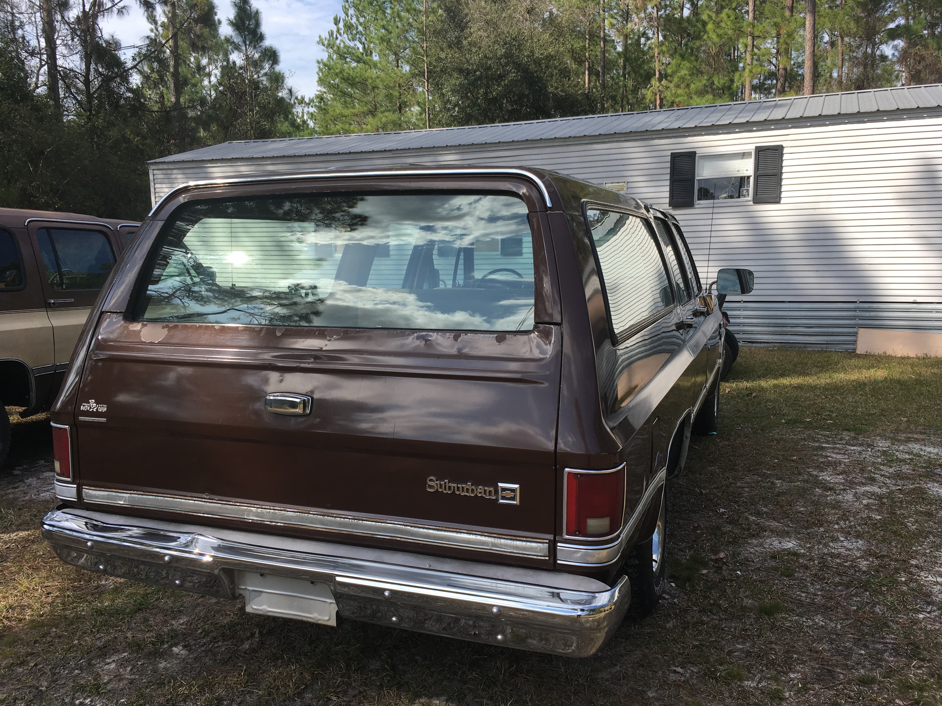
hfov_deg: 61.7
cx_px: 471
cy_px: 353
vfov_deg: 48.2
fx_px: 789
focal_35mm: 29
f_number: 2.2
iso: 25
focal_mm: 4.15
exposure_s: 1/894
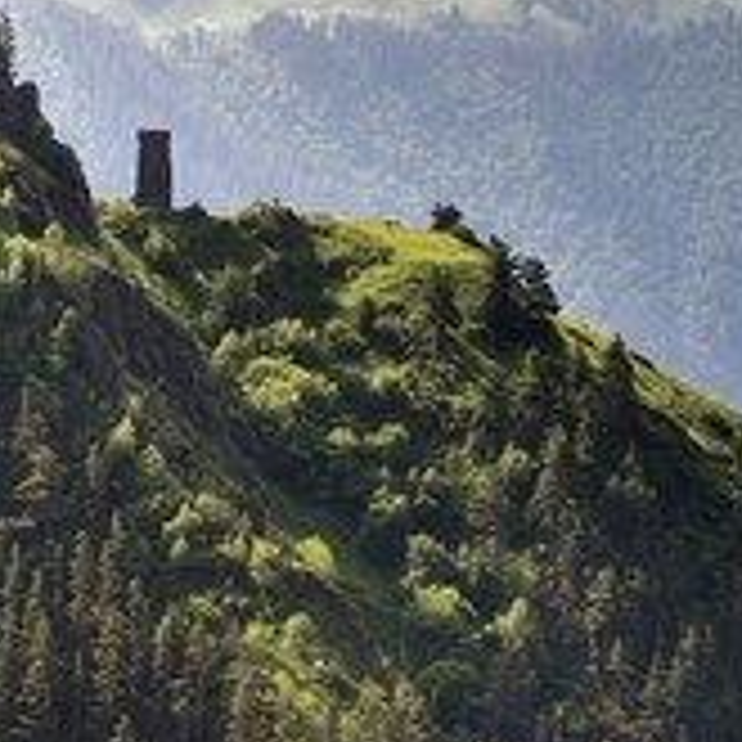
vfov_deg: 4.0
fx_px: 10501
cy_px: 315
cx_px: 292
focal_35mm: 433
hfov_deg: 4.0
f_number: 6.3
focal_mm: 200
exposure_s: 1/800
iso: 200
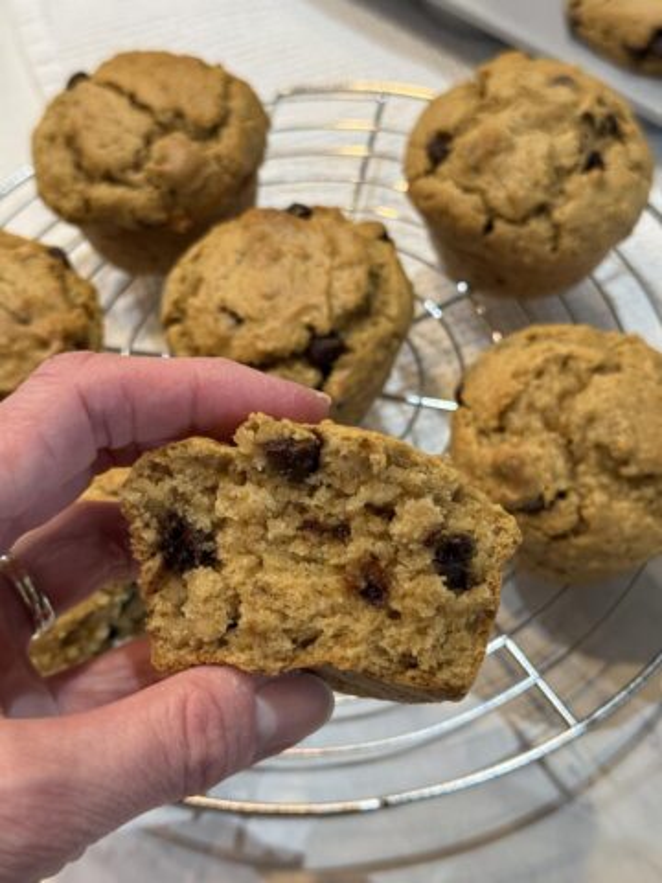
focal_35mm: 48
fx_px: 1224
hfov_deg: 30.3
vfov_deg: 39.7
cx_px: 331
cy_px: 442
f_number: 1.78
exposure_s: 1/60
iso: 160
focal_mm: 6.76
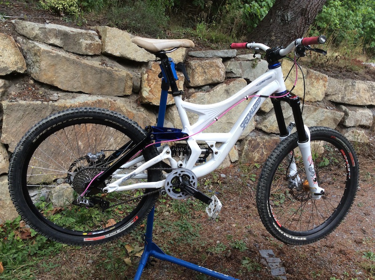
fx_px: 357
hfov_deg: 55.4
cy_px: 140
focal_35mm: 33
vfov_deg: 42.9
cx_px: 188
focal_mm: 3.3
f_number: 2.4
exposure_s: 1/120
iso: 50
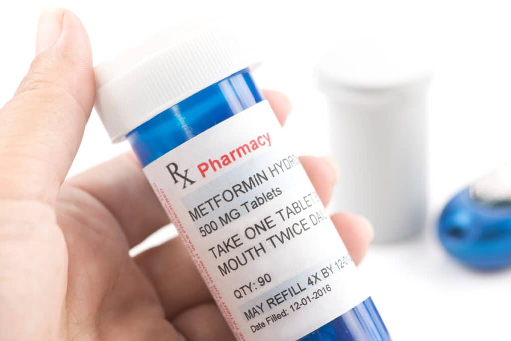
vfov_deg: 13.0
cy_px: 170
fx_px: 1491
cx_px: 256
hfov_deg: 19.5
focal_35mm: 105
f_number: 8
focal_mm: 105
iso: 100
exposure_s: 1/100
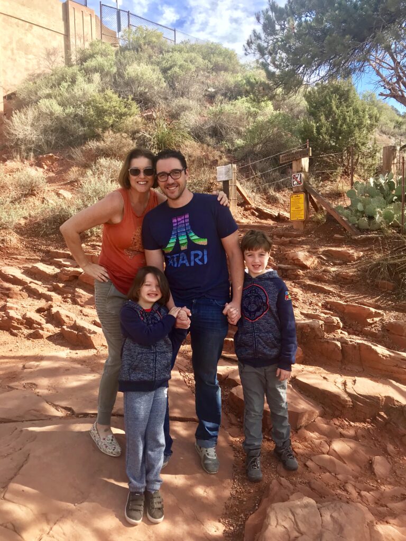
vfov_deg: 63.4
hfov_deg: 49.7
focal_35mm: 28
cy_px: 270
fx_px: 438
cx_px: 203
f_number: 1.8
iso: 20
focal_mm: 3.99
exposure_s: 1/465
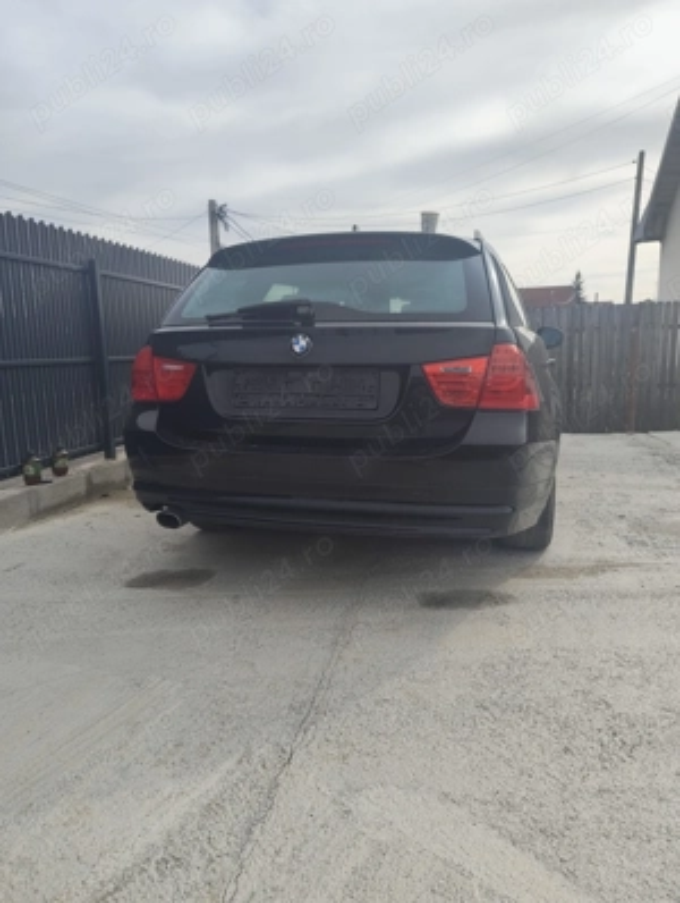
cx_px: 340
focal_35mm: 24
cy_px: 452
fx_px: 627
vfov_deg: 71.5
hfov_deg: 57.0
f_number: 1.88
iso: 50
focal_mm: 5.56
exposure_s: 1/1882
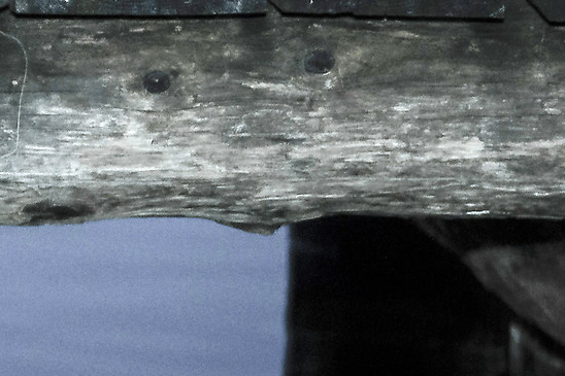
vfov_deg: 2.5
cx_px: -306
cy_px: -24
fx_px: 8456
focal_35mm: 539
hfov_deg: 3.8
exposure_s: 1/60
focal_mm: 82
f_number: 4
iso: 1600
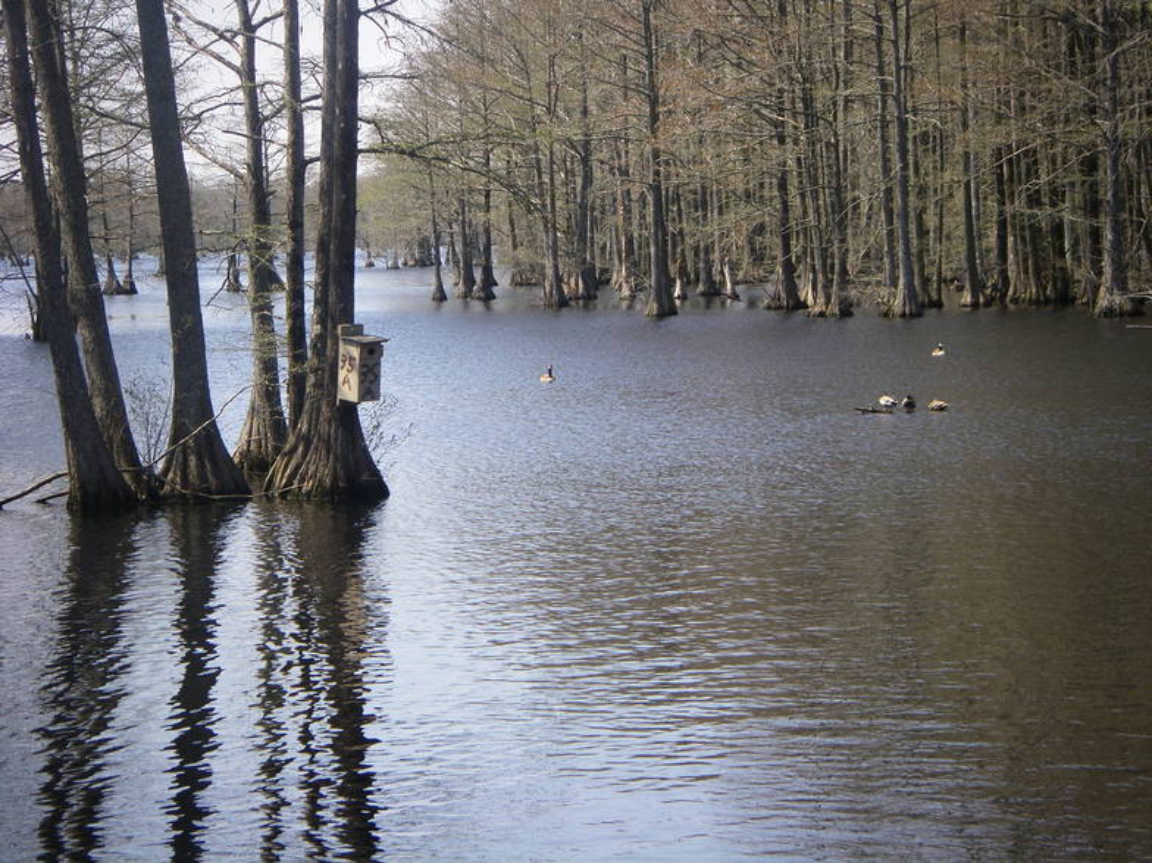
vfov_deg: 10.1
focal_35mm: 147
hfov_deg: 13.4
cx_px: 576
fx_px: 4889
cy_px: 432
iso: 64
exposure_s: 1/200
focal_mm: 24.2
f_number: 4.3
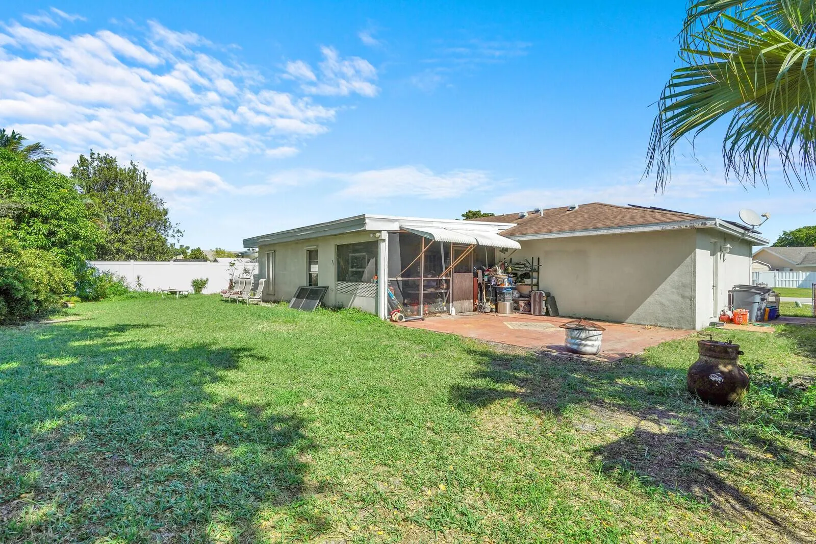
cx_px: 408
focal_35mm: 16
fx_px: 363
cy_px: 272
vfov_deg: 73.7
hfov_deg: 96.7
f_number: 8
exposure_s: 1/1250
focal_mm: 16
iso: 800
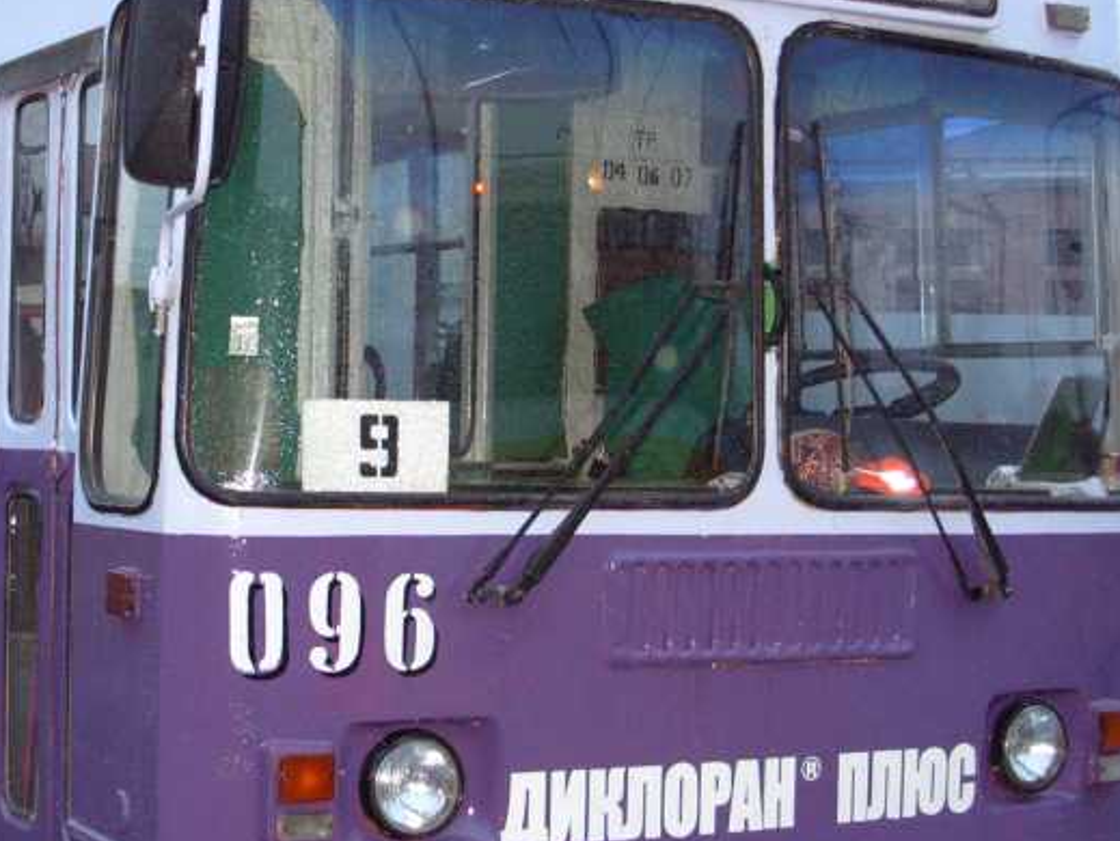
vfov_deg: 21.3
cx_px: 332
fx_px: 2234
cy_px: 436
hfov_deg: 27.9
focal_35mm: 69
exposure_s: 1/45
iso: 240
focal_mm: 7.8
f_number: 2.8
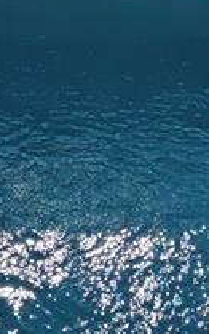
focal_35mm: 79
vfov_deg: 24.8
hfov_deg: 16.5
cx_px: 73
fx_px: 718
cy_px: -5
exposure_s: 1/2586
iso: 50
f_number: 2.2
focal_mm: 2.2
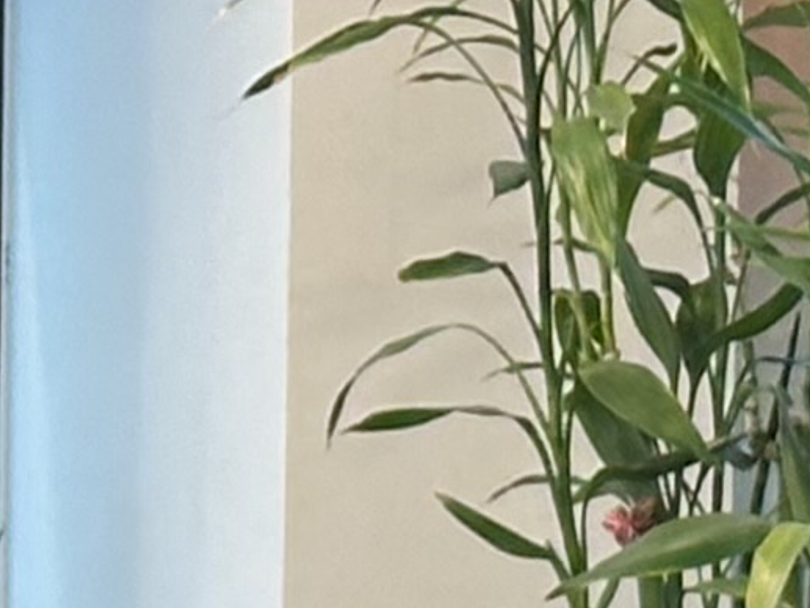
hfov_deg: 5.1
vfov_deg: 4.0
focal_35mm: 374
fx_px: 8753
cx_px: -1380
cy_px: 1025
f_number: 1.78
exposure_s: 1/60
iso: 80
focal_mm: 6.86
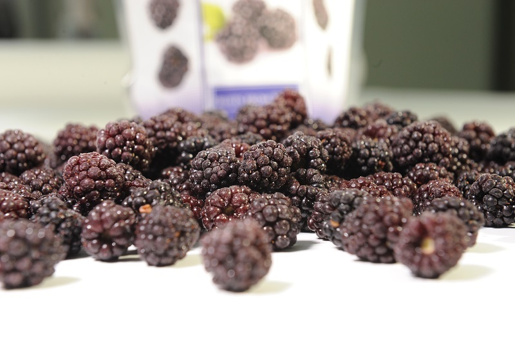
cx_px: 258
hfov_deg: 28.9
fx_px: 1001
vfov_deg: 19.4
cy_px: 171
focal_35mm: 70
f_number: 9
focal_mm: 70
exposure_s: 1/100
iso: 800
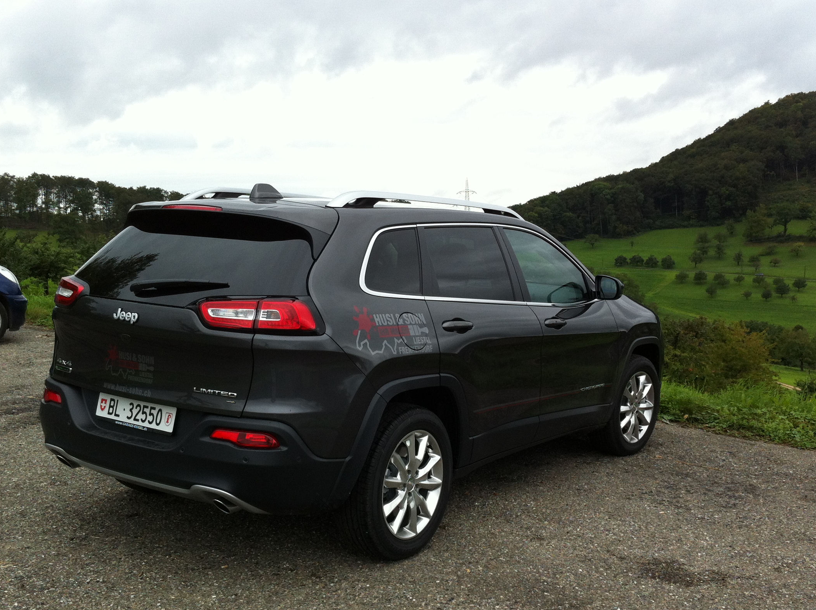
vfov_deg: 33.5
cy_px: 340
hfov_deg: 43.9
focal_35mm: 43
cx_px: 397
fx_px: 1012
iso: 80
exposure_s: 1/279
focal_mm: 3.85
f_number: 2.8
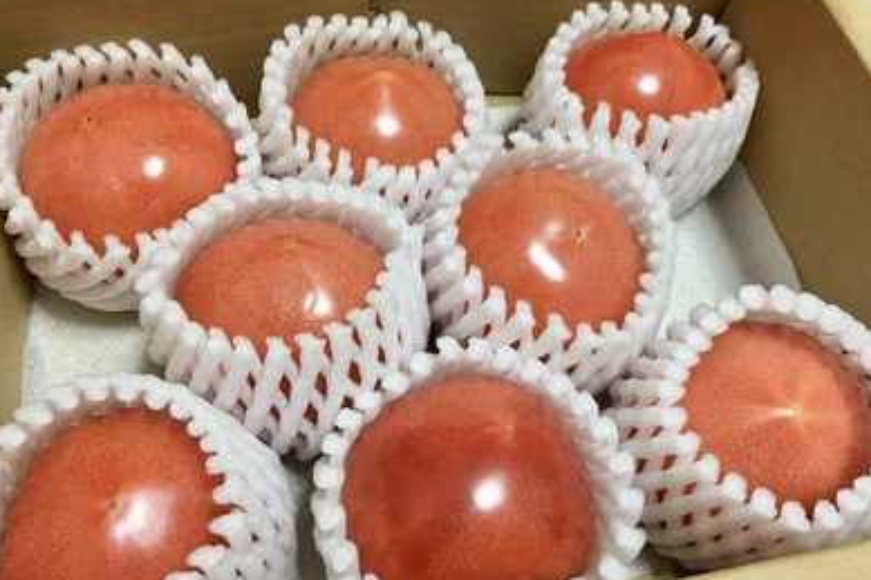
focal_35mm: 31
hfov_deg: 60.3
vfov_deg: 42.3
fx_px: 750
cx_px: 428
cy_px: 278
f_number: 2.2
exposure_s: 1/30
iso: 100
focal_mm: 4.15
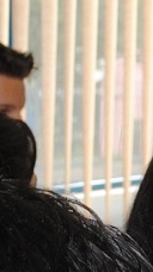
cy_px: 185
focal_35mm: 320
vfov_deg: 6.7
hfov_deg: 3.8
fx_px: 2311
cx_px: 200
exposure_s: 1/60
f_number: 4
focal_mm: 24
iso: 200
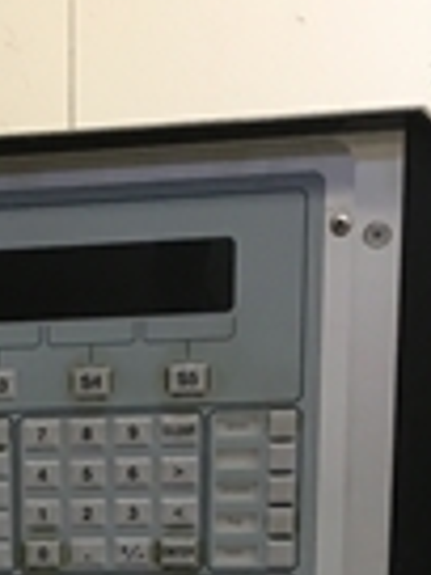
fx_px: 1776
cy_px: 888
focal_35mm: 107
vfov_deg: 16.6
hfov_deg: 13.5
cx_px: -57
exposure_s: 1/33
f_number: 2.2
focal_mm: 4.15
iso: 125
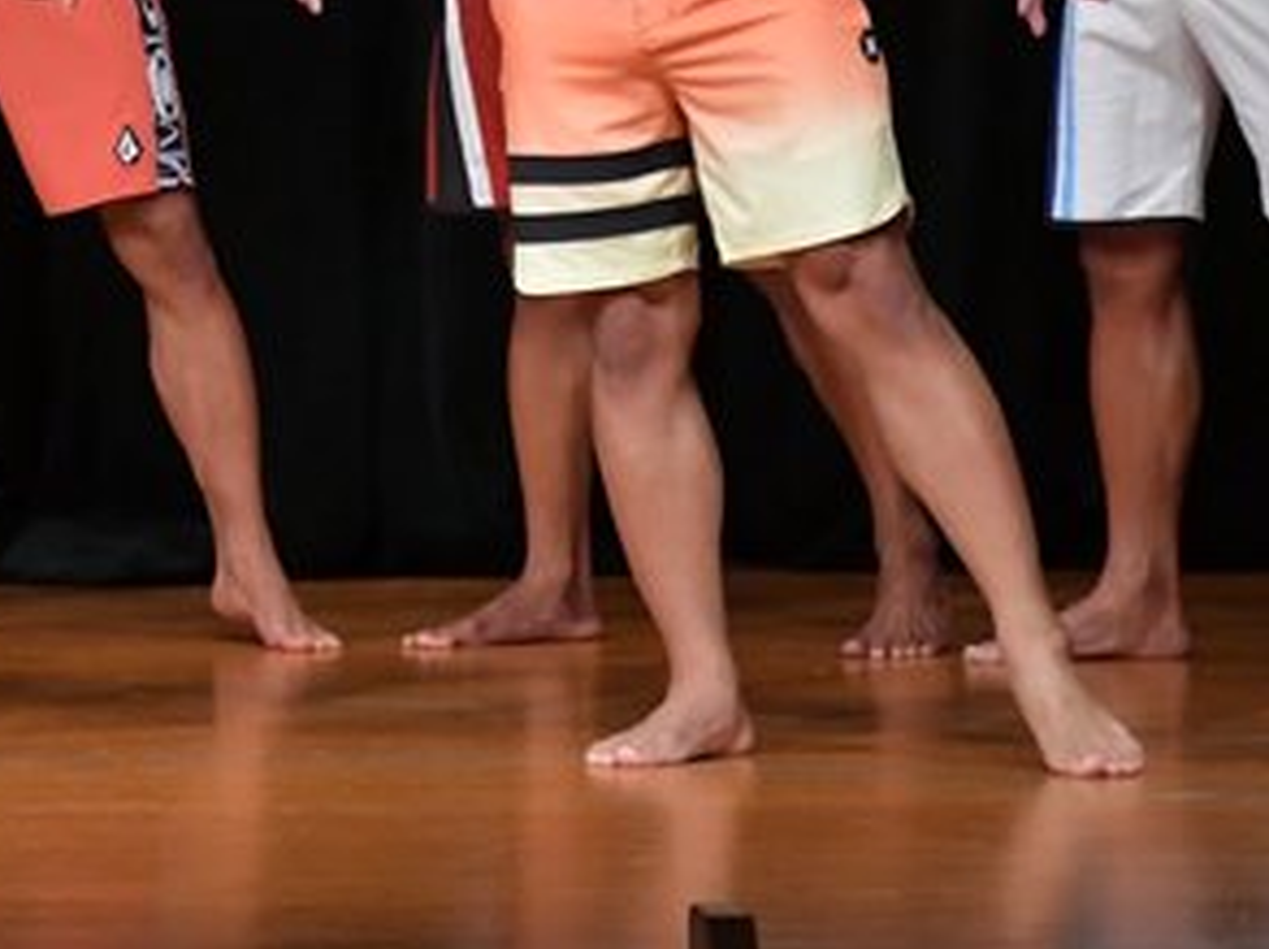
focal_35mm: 611
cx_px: -327
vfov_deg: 2.4
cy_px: -74
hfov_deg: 3.2
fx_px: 22371
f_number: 5.6
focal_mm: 160
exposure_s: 1/400
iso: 5000
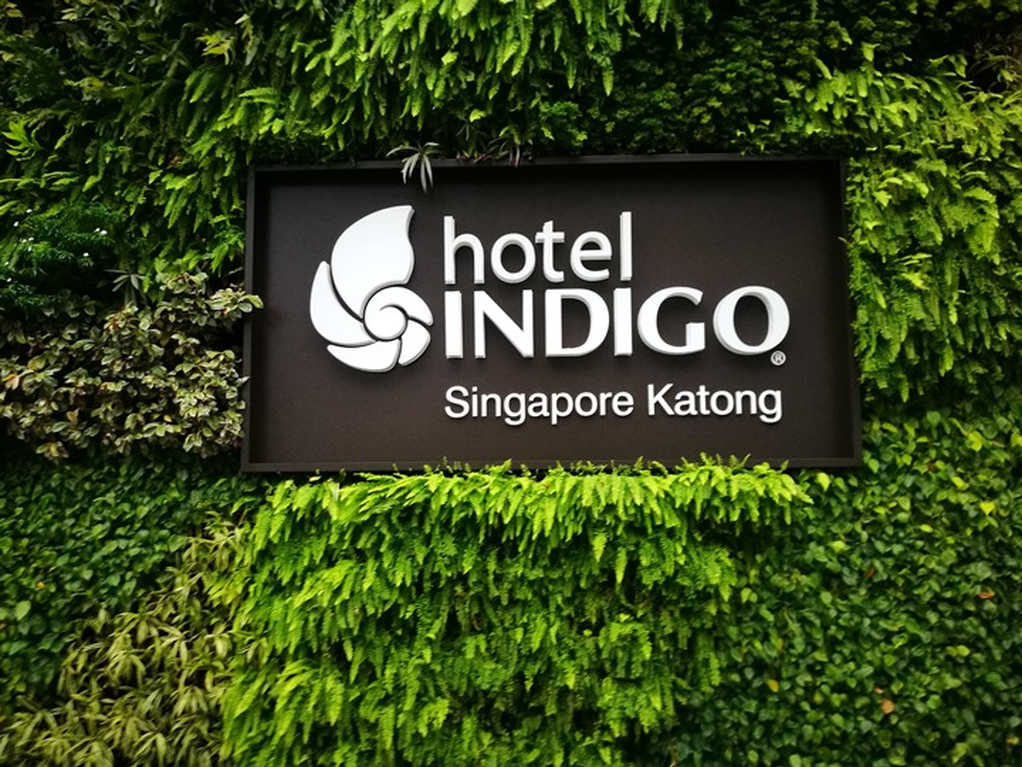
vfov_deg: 51.4
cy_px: 384
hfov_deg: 65.3
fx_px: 797
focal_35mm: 27
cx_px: 511
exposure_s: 1/30
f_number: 2.2
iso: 320
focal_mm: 4.5
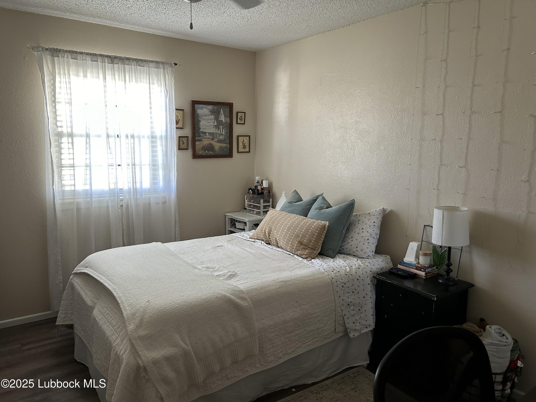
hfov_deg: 67.3
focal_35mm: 26
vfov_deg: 53.1
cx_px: 268
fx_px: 403
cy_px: 201
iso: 200
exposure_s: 1/60
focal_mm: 5.7
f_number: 1.5
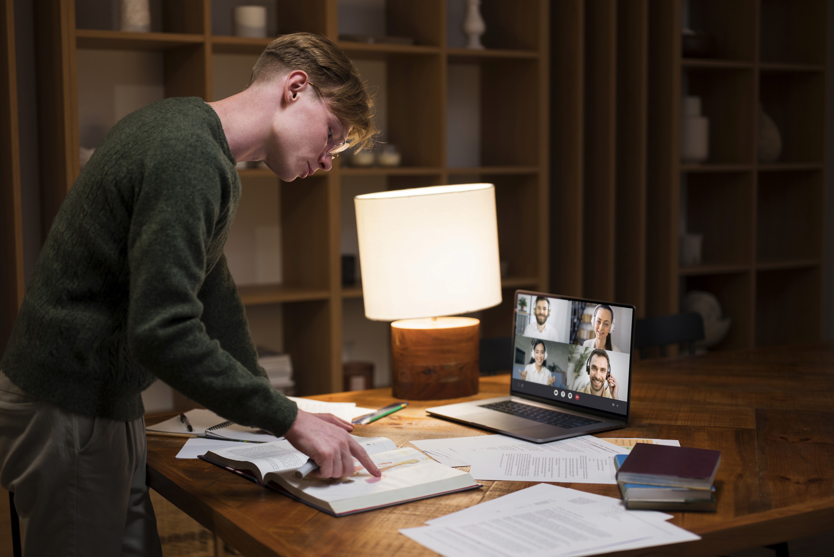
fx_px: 1159
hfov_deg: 39.6
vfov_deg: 27.0
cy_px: 278
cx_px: 417
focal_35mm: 50
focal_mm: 50
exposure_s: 1/80
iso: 400
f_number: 2
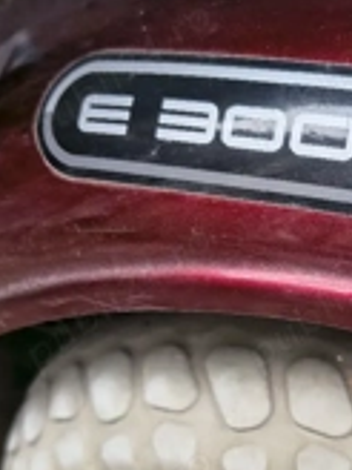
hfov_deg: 24.2
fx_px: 759
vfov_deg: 33.9
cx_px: 398
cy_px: 332
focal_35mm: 56
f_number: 1.8
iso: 100
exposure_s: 1/101
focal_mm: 5.56
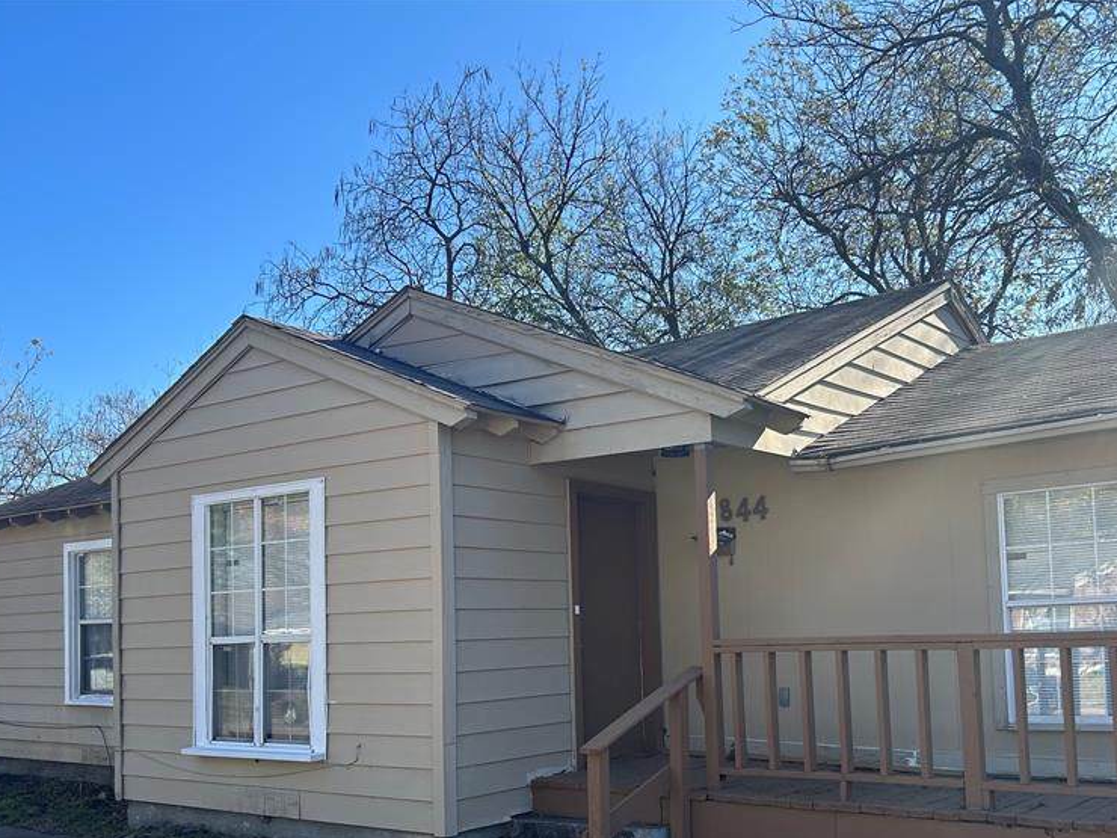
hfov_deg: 51.2
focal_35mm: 36
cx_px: 634
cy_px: 578
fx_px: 1162
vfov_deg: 39.1
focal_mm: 5.7
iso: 50
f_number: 1.5
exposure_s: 1/1698
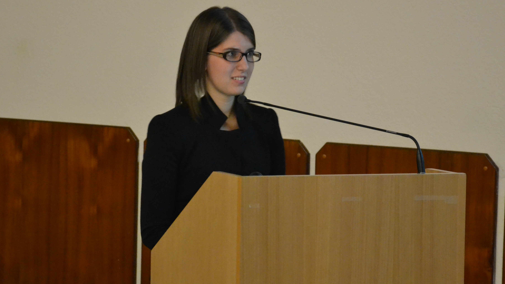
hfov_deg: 10.3
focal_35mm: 210
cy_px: 123
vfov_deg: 5.8
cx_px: 255
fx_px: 2808
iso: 3200
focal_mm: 105
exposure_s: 1/13
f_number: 5.6
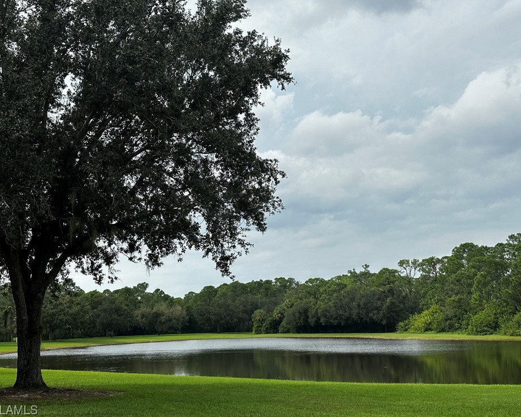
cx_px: 254
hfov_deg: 36.6
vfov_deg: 29.7
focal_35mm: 51
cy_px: 210
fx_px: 786
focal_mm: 6.86
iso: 64
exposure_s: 1/3731
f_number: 1.78
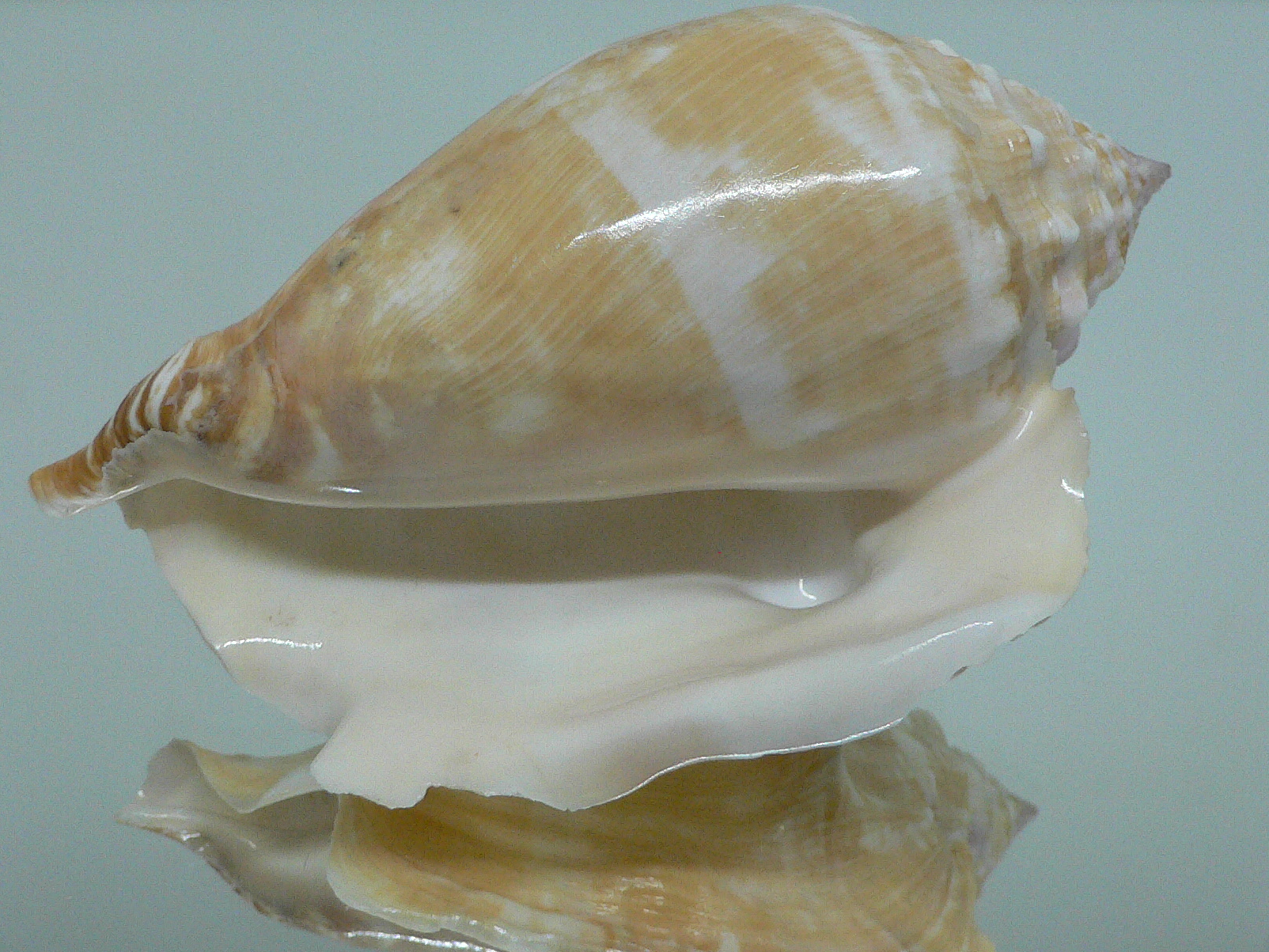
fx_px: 1613
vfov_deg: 32.9
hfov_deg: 42.9
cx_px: 631
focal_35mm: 44
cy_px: 434
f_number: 2.8
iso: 200
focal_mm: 4.6
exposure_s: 1/60
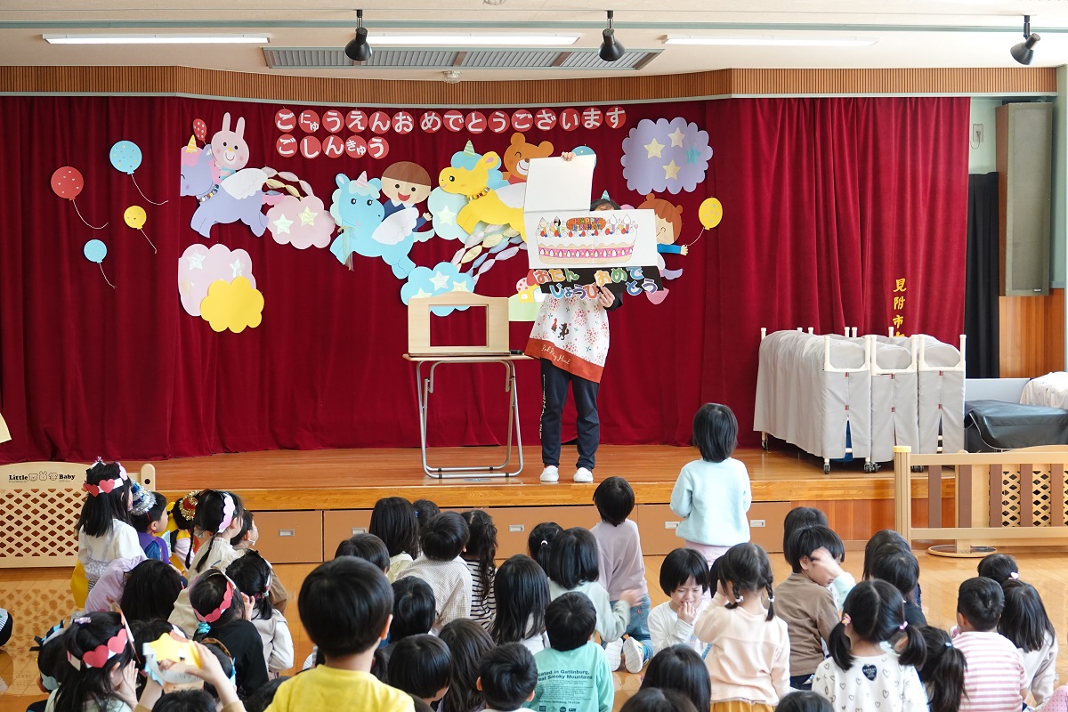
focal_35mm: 65
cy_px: 356
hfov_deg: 31.0
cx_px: 534
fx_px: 1928
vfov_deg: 20.9
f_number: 3.5
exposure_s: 1/80
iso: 500
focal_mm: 23.95
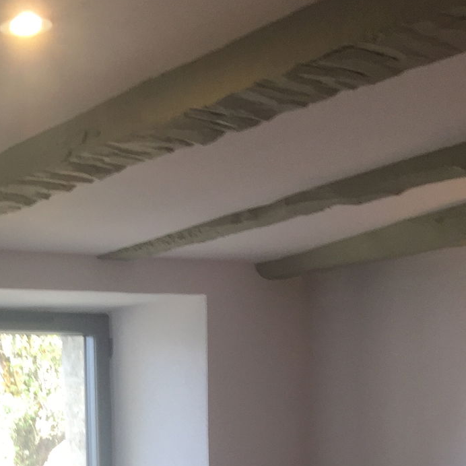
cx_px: -67
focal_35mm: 79
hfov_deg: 20.7
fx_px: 1203
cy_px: 670
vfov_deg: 19.5
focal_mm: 4.15
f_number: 2.2
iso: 32
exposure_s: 1/50
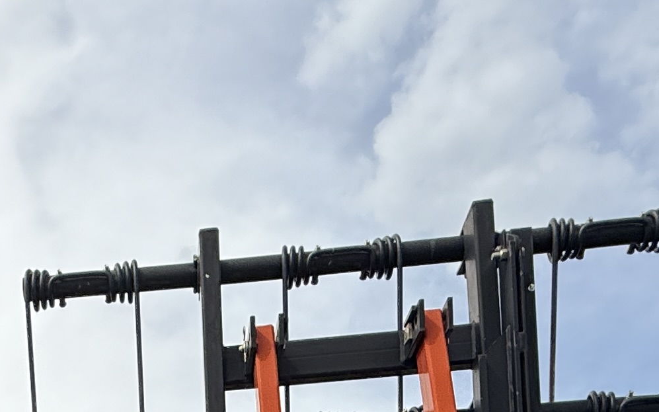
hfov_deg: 32.5
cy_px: 862
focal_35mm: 60
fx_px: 1078
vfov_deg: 16.0
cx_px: 79
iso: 50
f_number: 2.2
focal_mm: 2.22
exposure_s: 1/1339
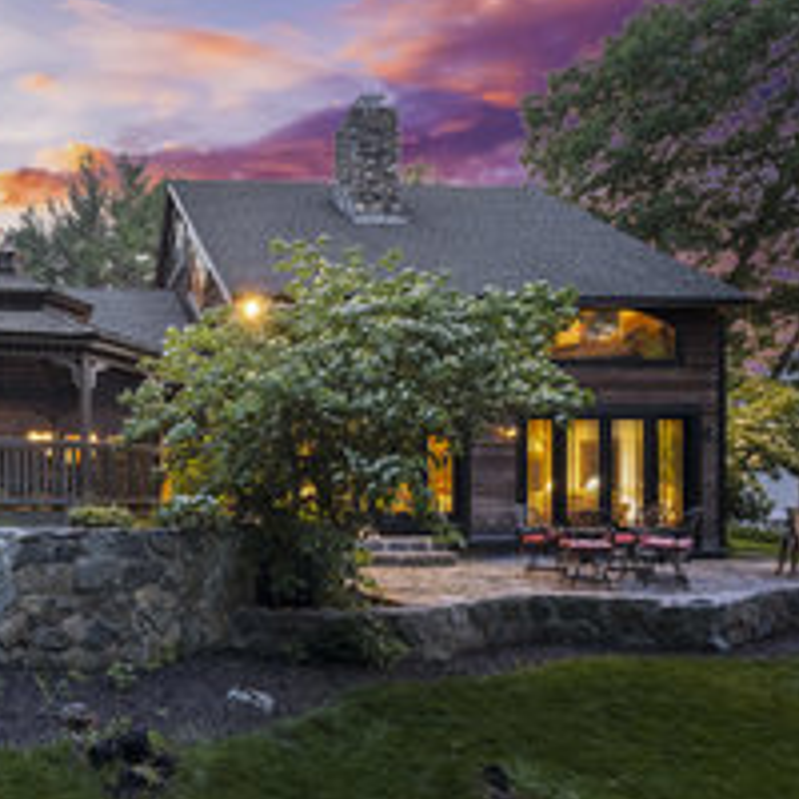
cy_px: 455
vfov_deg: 64.7
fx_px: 627
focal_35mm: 24
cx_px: 74
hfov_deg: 55.9
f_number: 5.6
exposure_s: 1
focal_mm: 8.7
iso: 800
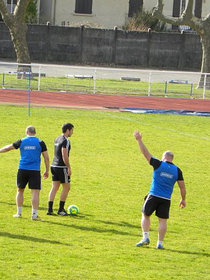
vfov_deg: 6.0
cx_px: 84
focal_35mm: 331
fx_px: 2677
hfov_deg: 4.5
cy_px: 140
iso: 64
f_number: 4.5
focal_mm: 44
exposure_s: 1/234
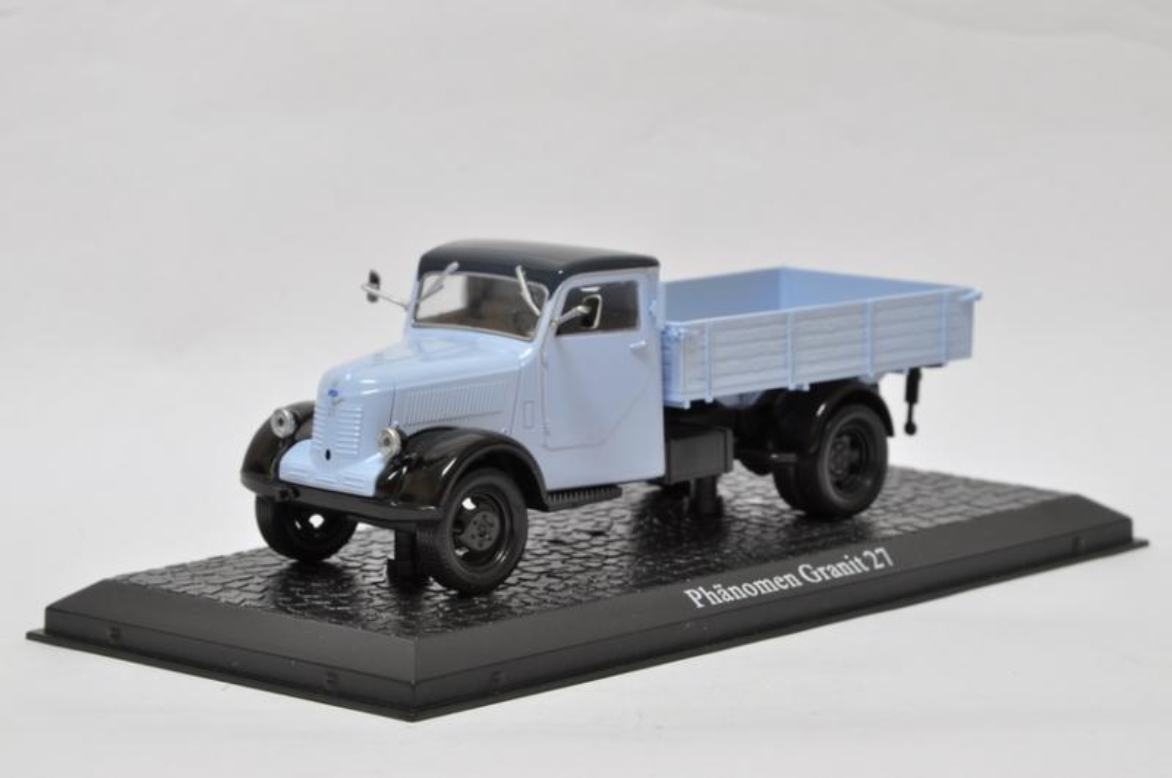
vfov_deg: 10.7
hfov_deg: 16.1
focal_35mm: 128
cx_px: 586
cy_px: 389
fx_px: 4145
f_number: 18
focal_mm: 85
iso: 200
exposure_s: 2.5
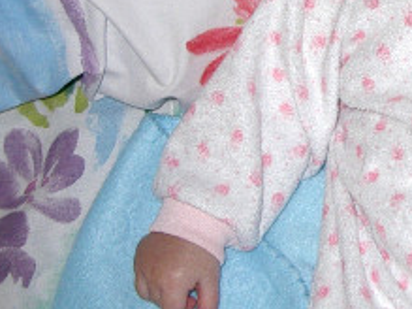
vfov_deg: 13.2
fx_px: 1320
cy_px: 23
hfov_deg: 17.1
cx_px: 465
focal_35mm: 111
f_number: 2.6
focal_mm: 5.8
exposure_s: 1/60
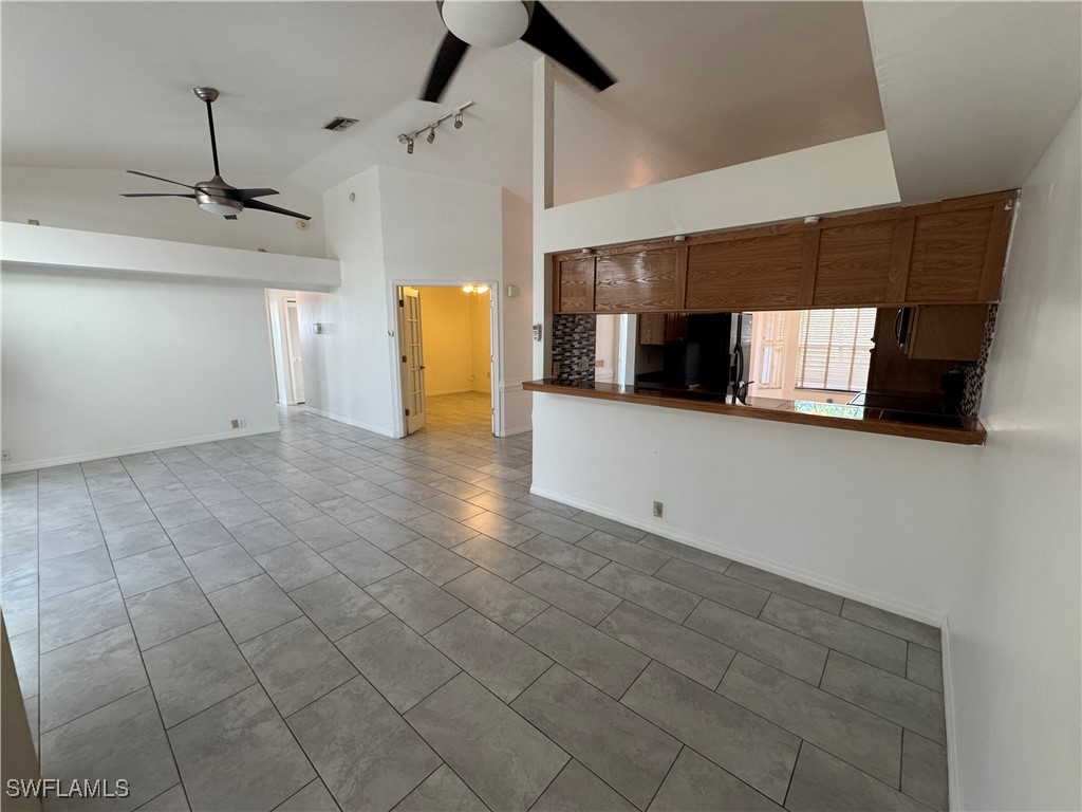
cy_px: 406
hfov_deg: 102.1
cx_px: 541
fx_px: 438
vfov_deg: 85.7
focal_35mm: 14
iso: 250
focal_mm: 2.22
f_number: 2.2
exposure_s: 1/120
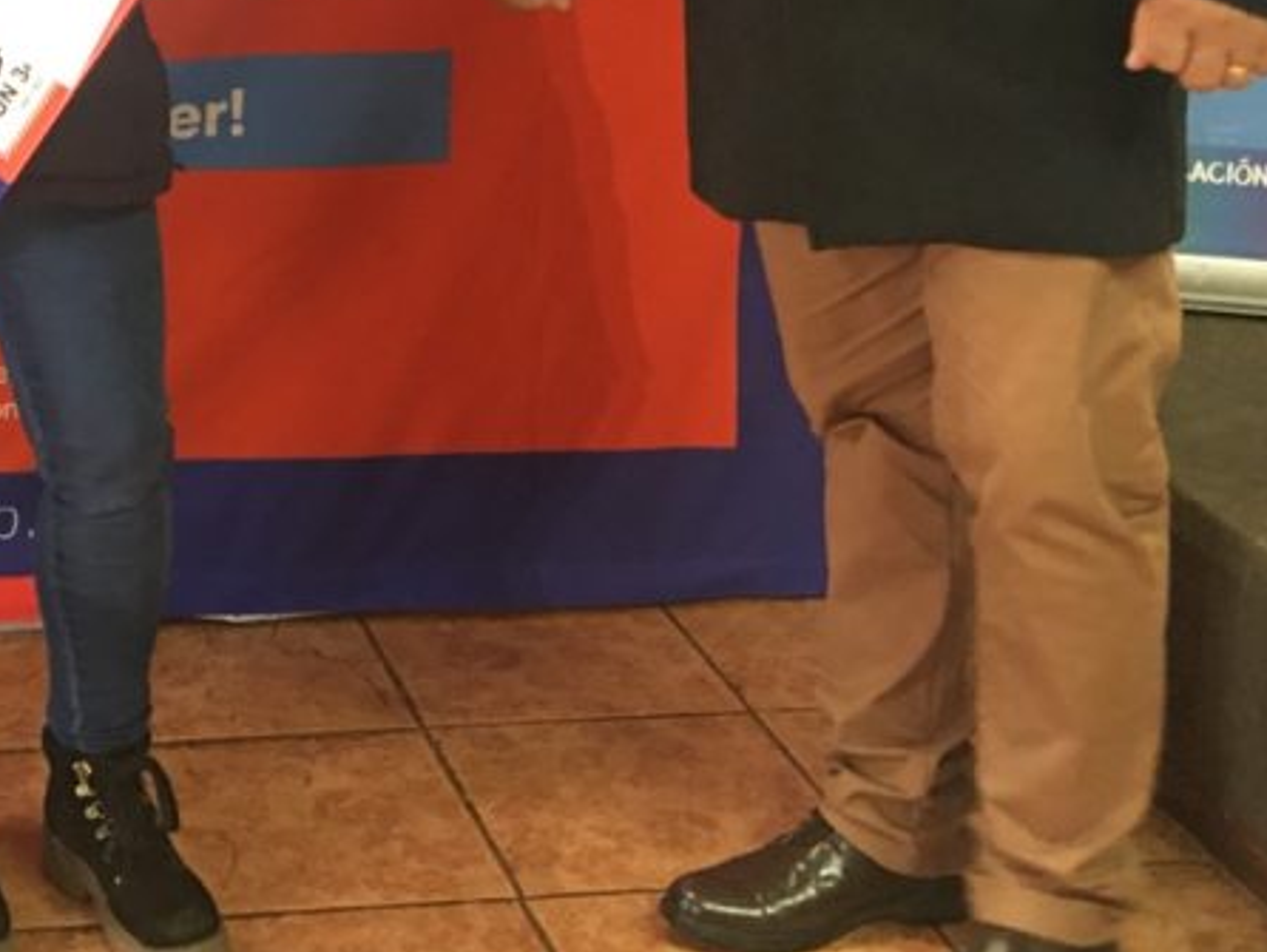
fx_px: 2783
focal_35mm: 76
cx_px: 0
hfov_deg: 24.5
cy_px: -117
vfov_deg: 18.6
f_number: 2.2
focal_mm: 4.15
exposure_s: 1/10
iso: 100
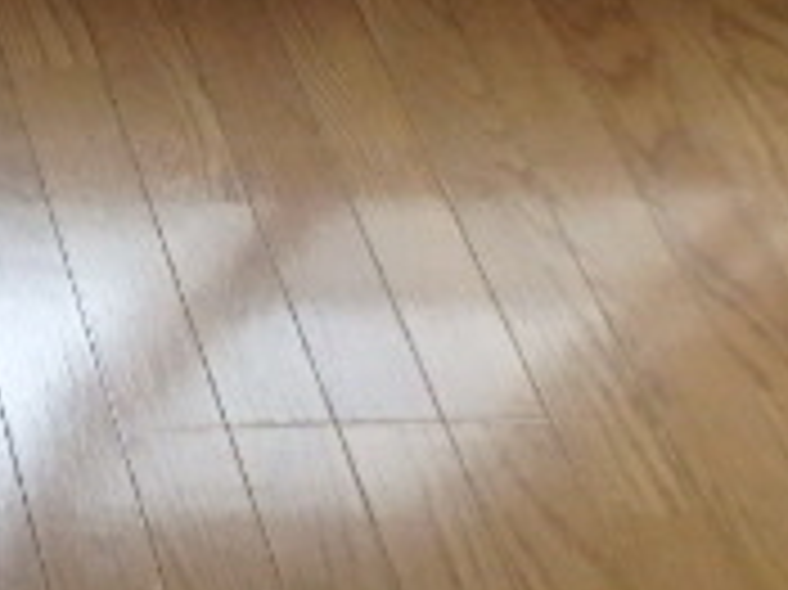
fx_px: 1752
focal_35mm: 77
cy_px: -9
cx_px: -621
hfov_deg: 19.3
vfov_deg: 18.6
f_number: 3.5
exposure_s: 1/30
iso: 500
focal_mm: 3.7
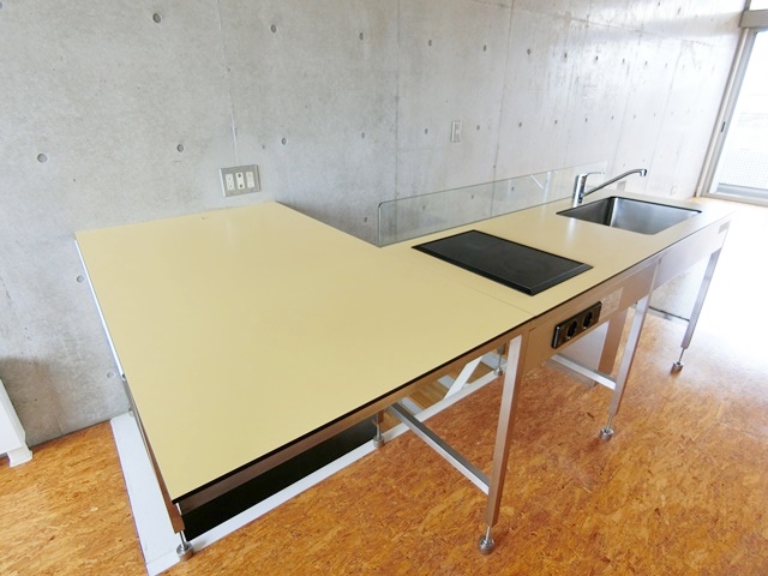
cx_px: 384
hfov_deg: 84.7
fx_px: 422
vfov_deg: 68.7
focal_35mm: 19
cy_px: 288
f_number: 2.7
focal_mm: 4.06
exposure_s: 1/125
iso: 125
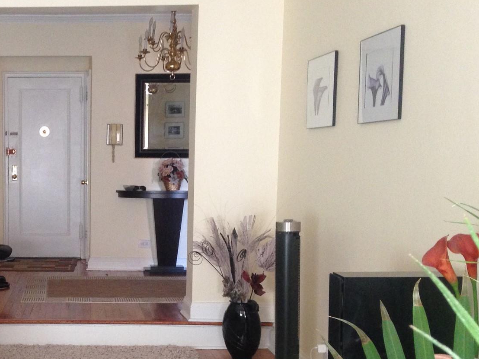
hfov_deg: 30.3
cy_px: 251
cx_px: 51
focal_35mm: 61
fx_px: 844
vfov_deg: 23.9
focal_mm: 4.12
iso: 200
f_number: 2.4
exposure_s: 1/20
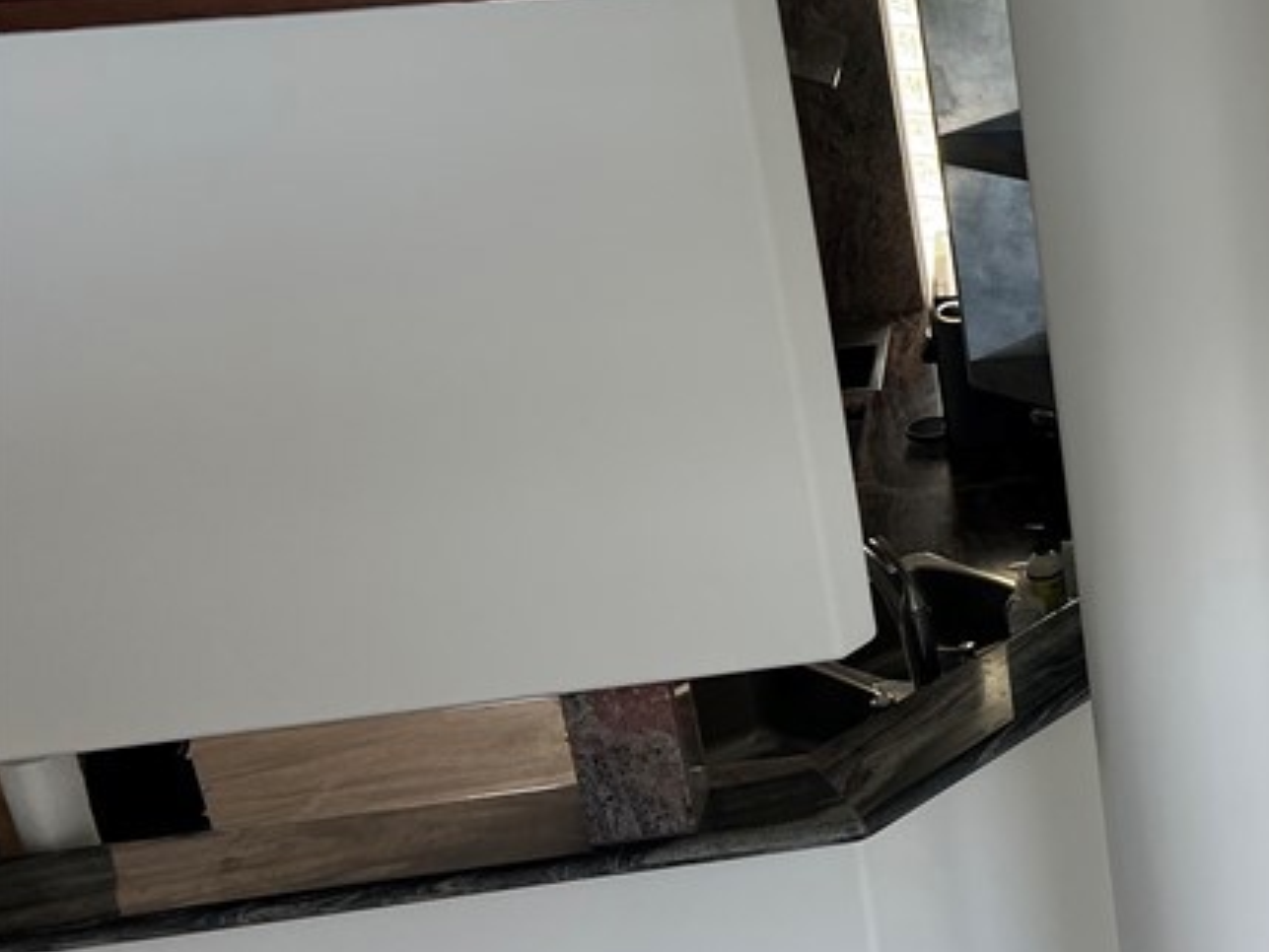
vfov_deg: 23.6
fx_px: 2274
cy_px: 370
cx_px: 1503
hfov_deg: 27.6
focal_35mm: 62
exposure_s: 1/204
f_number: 1.5
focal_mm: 5.7
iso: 40
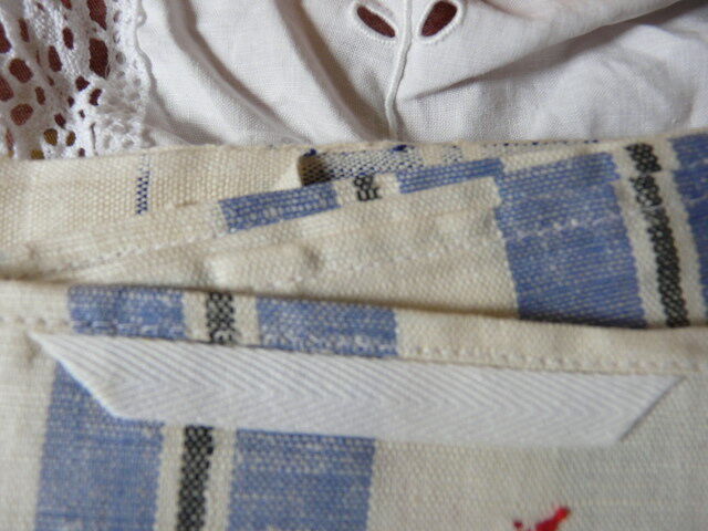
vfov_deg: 49.7
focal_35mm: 28
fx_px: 573
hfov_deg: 63.4
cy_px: 266
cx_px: 354
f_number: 2.8
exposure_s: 1/40
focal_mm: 4.6
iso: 100
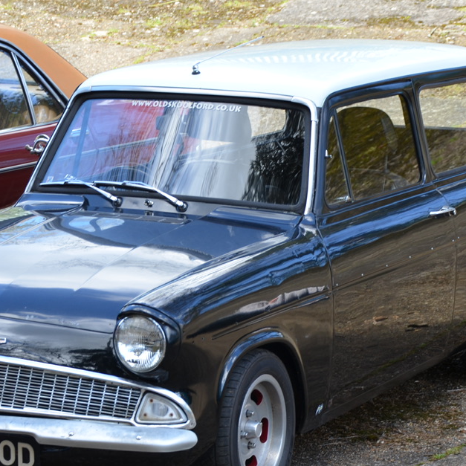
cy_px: 249
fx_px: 2056
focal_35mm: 135
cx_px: 189
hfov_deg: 12.9
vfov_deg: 12.9
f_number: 5.6
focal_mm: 52
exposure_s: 1/125
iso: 200
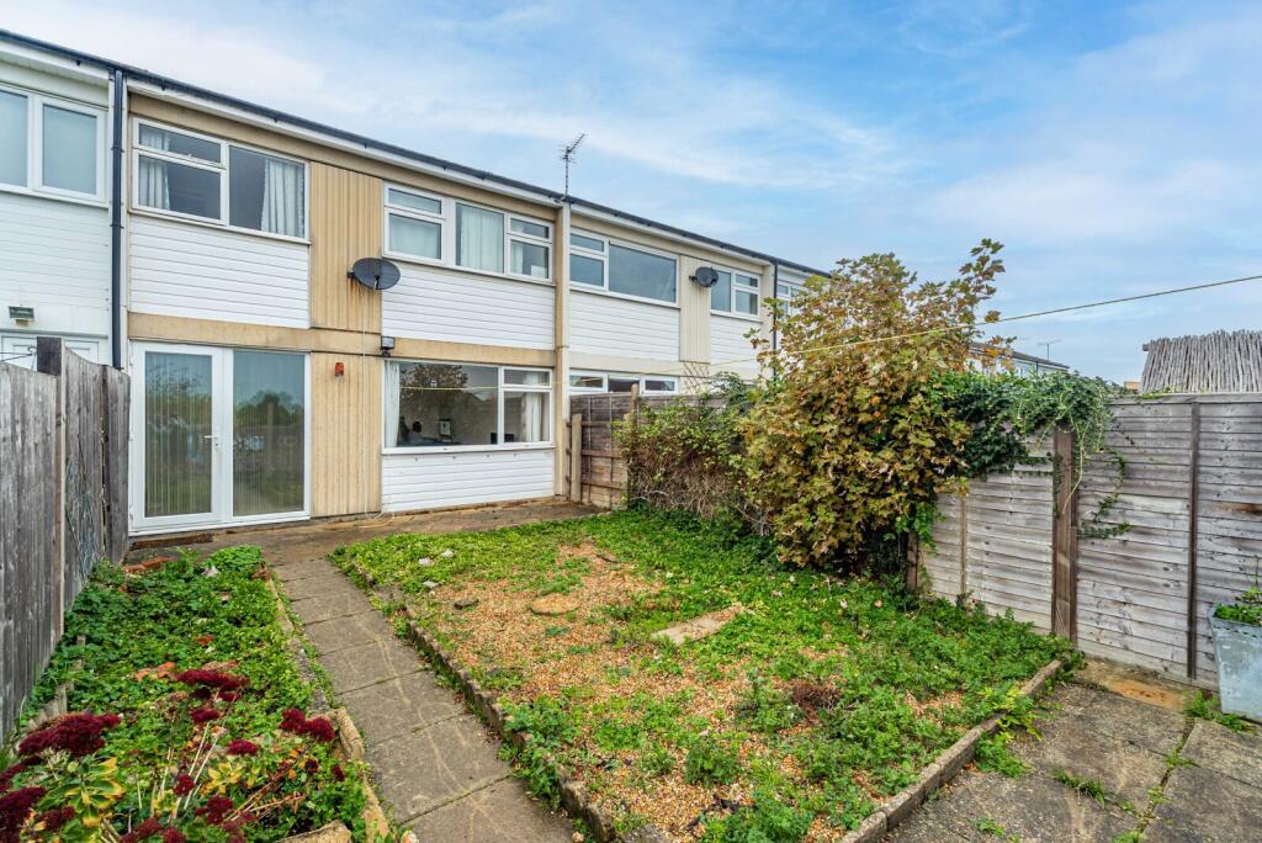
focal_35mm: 16
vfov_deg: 73.8
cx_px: 631
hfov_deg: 96.7
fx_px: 561
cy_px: 422
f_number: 8
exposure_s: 1/25
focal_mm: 16
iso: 200
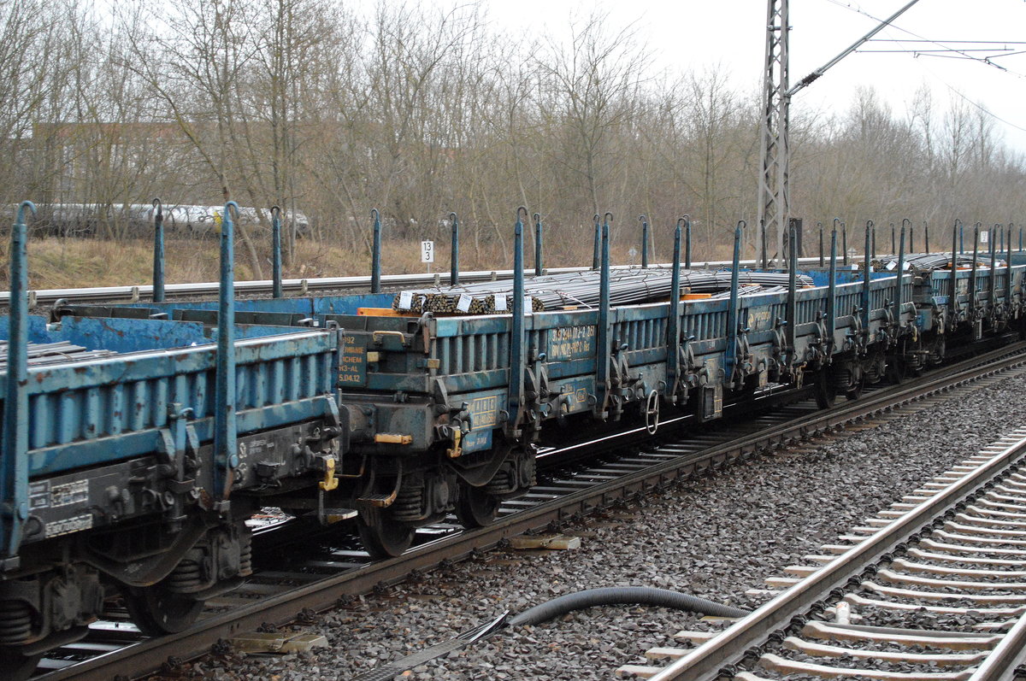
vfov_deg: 16.5
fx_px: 2348
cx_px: 513
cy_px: 340
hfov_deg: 24.6
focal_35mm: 82
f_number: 5.6
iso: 3200
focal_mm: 55
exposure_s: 1/400
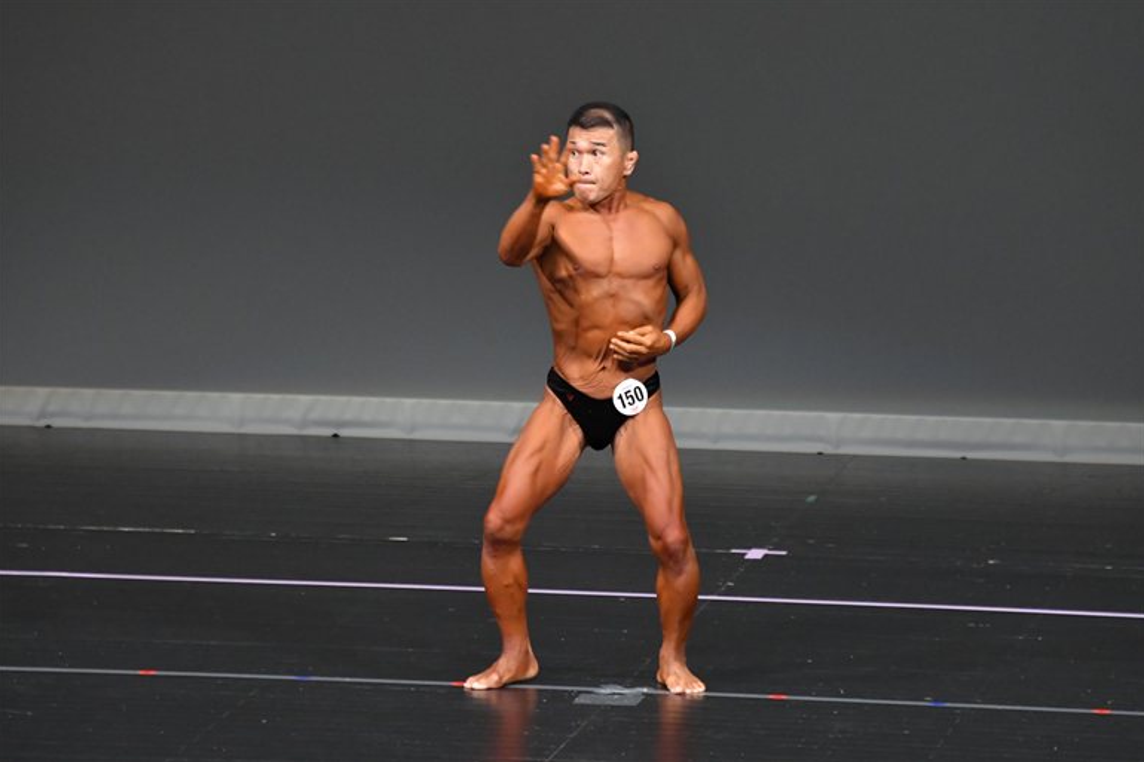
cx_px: 573
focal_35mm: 317
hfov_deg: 6.5
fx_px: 10071
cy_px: 382
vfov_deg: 4.3
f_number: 5.6
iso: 4000
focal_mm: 210
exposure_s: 1/400
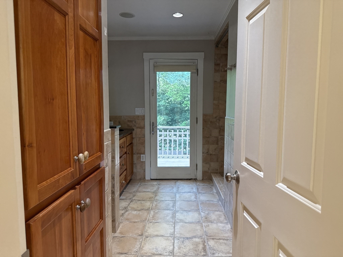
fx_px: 238
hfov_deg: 71.6
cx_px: 172
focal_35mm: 24
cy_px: 128
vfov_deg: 56.8
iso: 160
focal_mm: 6.76
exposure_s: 1/137
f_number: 1.78
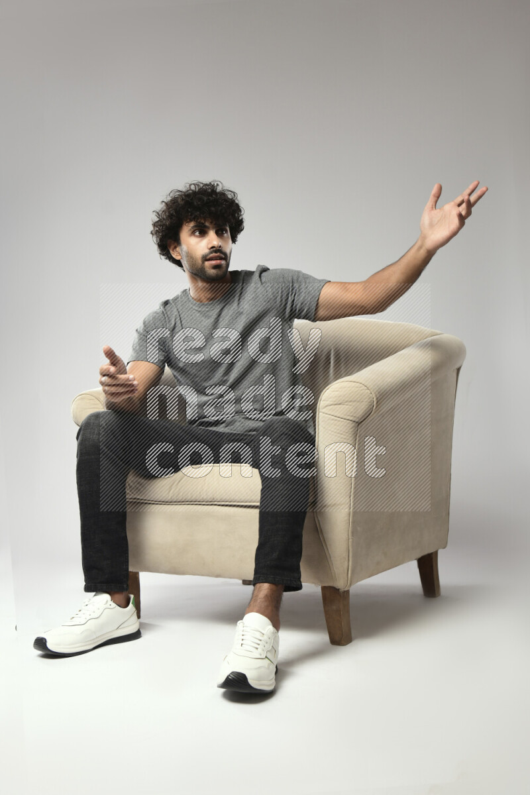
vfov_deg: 55.8
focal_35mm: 34
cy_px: 398
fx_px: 751
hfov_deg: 38.9
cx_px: 265
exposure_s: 1/125
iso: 400
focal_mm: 34
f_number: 5
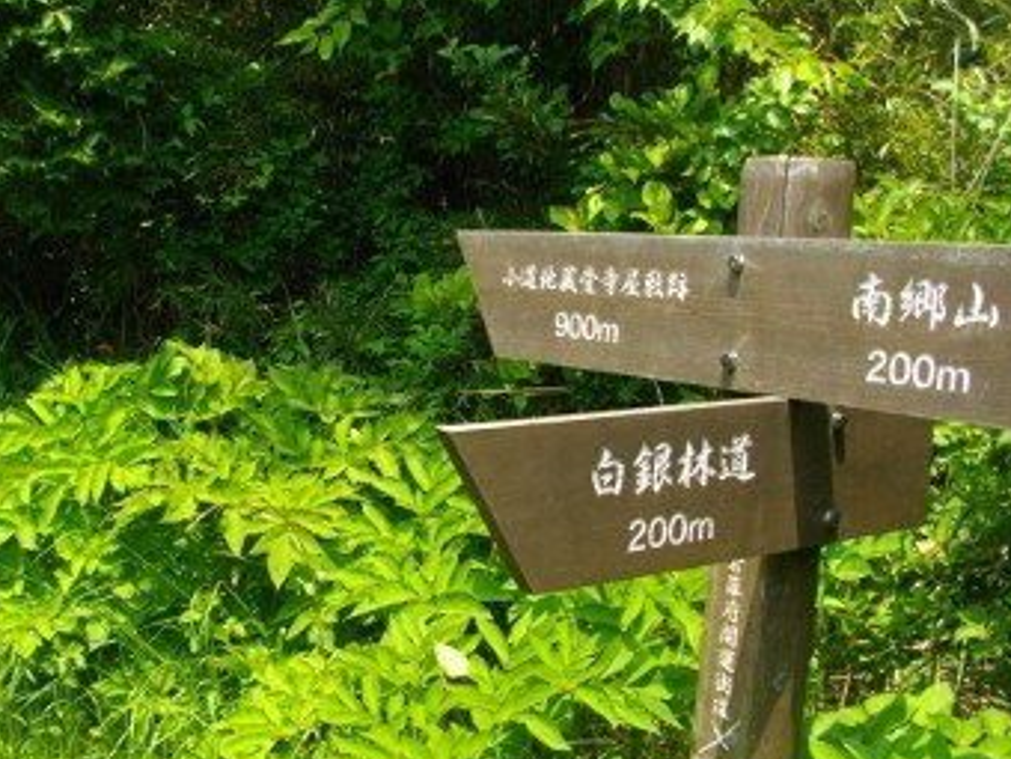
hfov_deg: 40.2
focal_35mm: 47
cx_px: 384
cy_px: 412
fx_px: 1373
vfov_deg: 30.9
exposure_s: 1/500
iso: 100
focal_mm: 5.7
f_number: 2.9
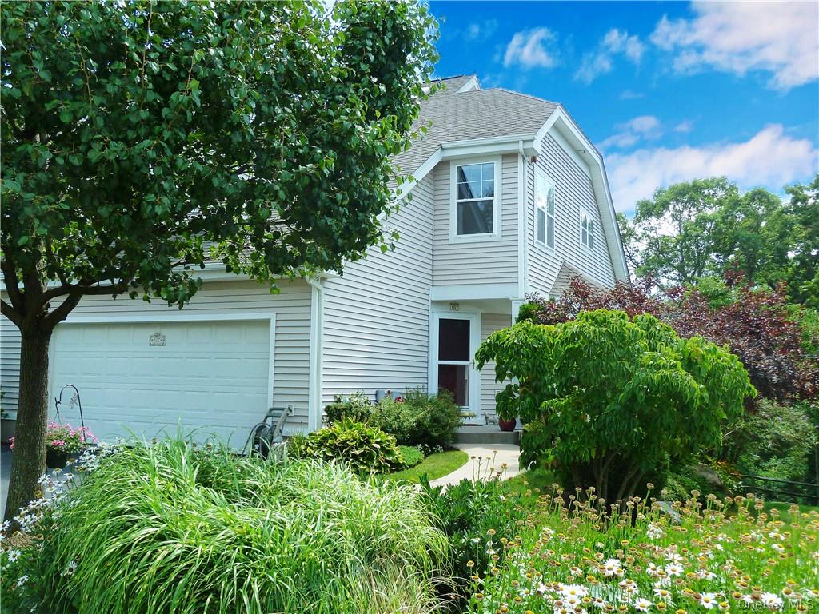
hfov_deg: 56.8
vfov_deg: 44.2
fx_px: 757
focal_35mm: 32
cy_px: 307
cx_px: 410
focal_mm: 5.3
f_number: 4
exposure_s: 1/250
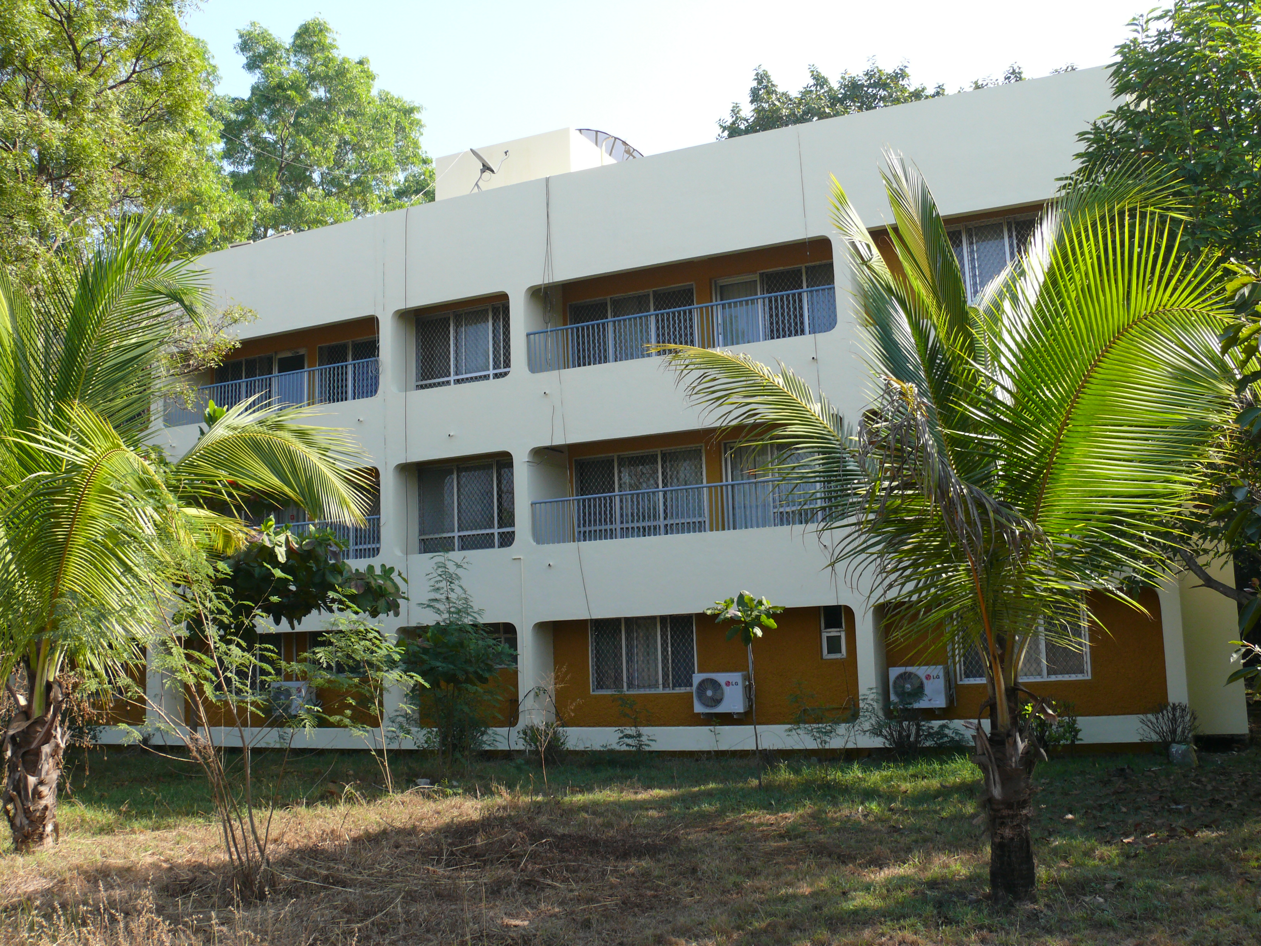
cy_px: 473
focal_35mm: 35
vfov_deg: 40.7
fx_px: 1275
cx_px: 630
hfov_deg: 52.6
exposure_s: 1/200
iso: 100
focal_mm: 7.4
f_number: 4.5
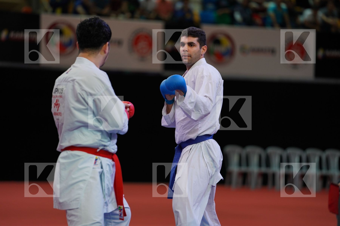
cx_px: 170
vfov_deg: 6.9
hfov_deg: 10.3
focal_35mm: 200
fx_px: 1889
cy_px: 113
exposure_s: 1/1000
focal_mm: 200
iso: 640
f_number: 2.8
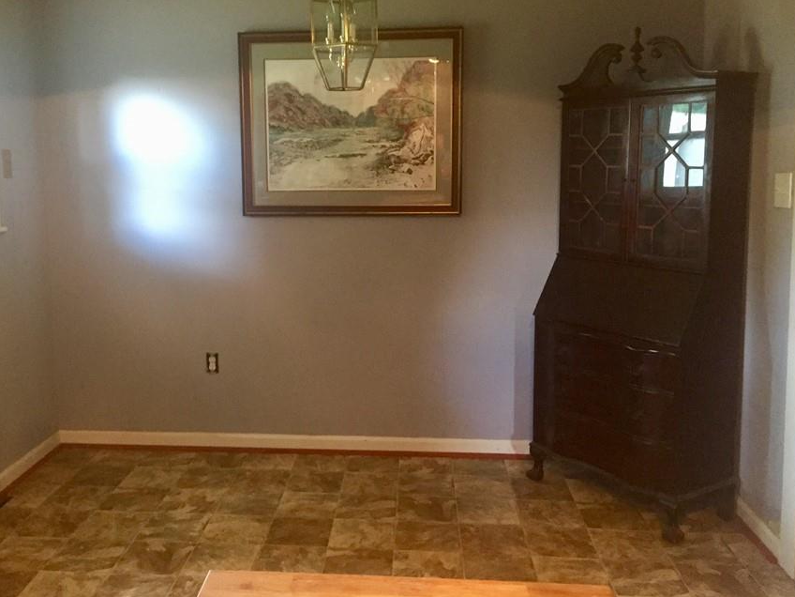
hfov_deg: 52.5
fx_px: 804
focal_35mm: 35
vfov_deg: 40.6
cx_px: 344
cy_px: 253
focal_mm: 4.15
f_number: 2.2
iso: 320
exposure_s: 1/15
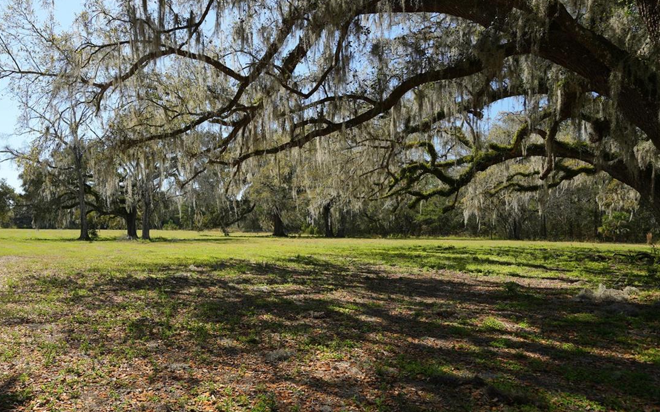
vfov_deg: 50.9
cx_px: 236
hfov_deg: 73.2
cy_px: 231
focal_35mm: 24
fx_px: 432
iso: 100
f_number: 4.5
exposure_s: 1/160
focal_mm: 16
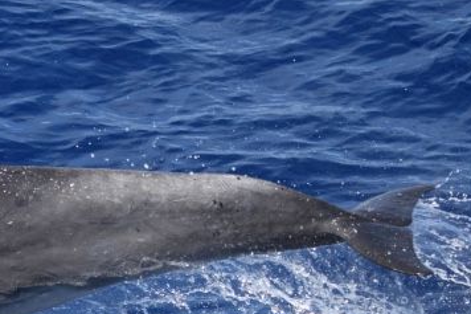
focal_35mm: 416
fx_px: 5440
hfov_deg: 4.9
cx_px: -11
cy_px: 279
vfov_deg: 3.3
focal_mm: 185
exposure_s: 1/8000
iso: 1100
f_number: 5.3
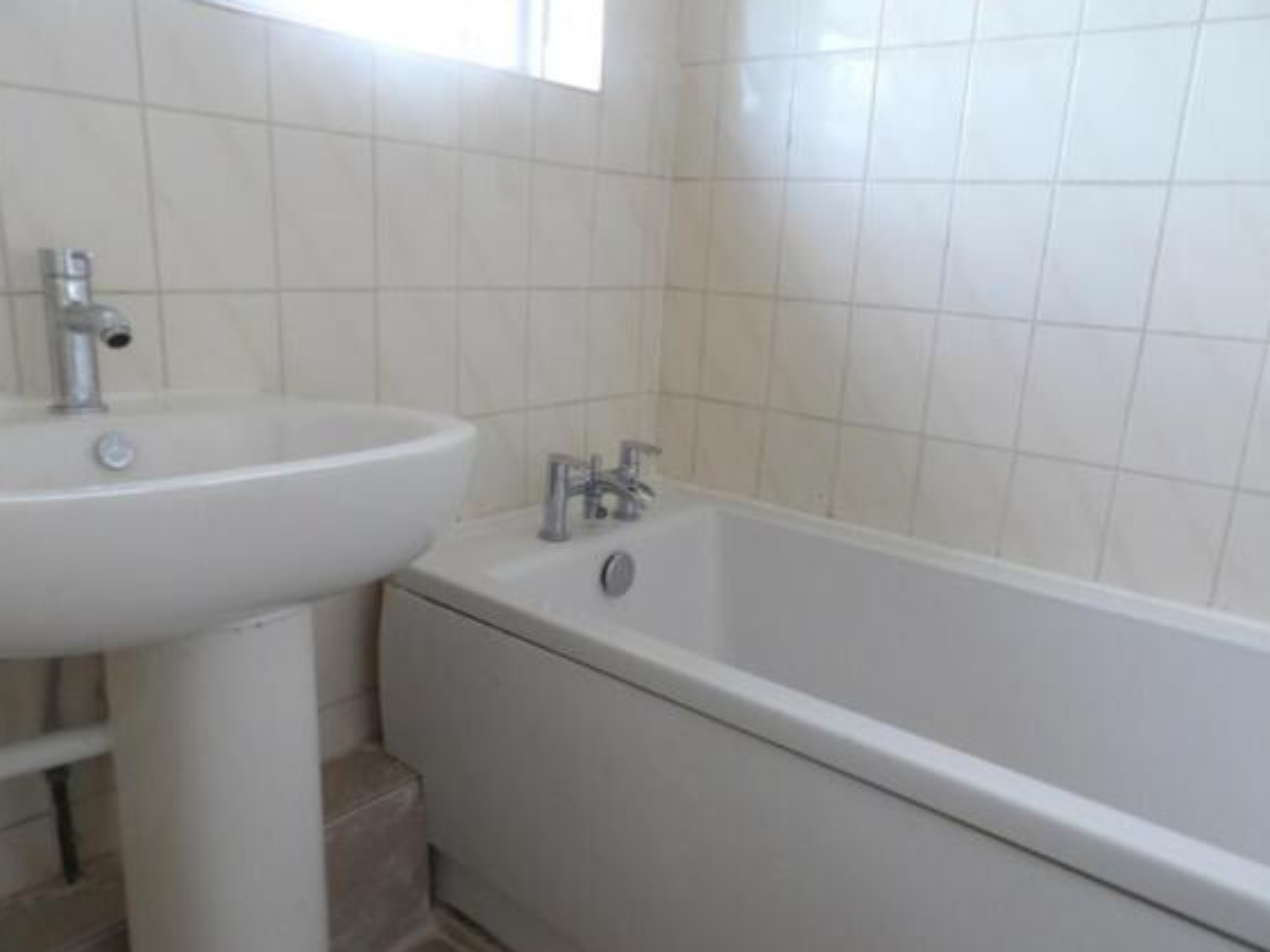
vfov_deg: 54.9
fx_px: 917
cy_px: 488
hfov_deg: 69.4
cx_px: 652
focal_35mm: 25
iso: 200
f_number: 3.2
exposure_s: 1/25
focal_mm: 4.3
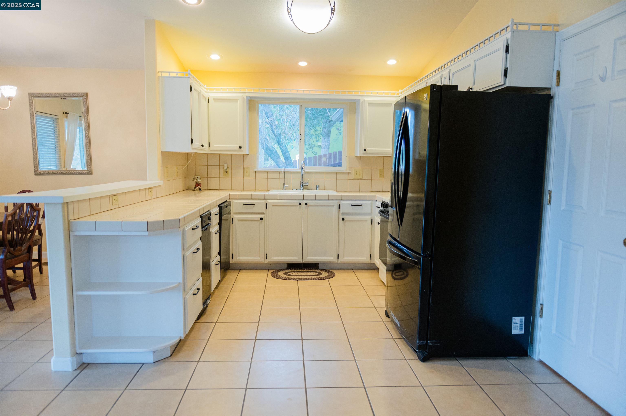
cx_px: 313
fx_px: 417
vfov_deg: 53.1
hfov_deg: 73.8
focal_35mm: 24
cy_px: 208
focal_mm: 24
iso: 2500
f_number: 2.8
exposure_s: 1/250
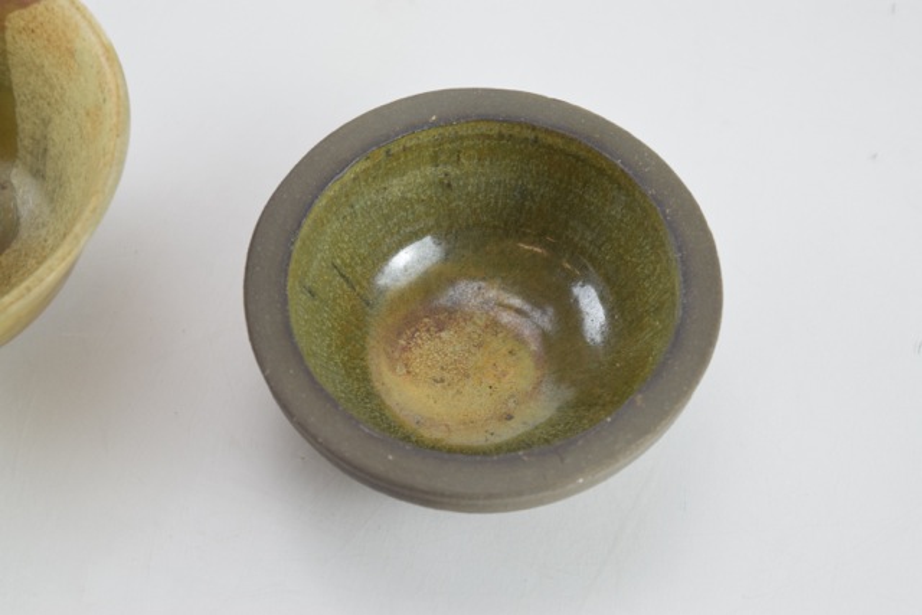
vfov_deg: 16.6
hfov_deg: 24.6
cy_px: 308
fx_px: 2113
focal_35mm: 82
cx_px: 461
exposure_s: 1/125
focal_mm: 55
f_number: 5.6
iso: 800
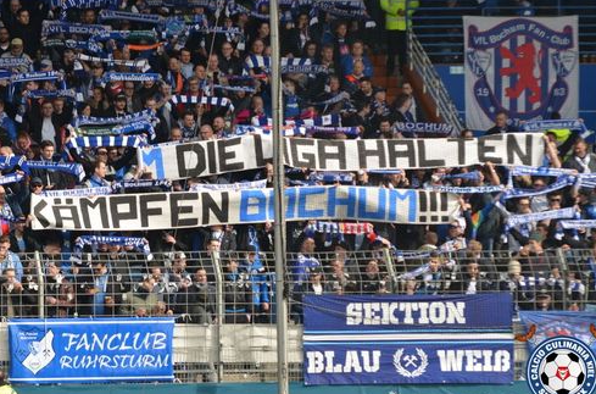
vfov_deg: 4.2
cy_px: 201
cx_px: 282
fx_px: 5342
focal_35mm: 324
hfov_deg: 6.4
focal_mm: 185
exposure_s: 1/1250
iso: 320
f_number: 4.5
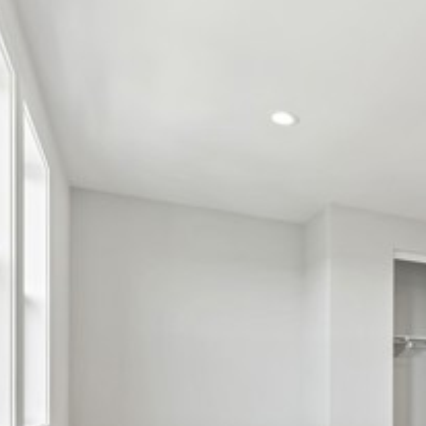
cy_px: 402
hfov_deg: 38.5
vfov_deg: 40.6
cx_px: 449
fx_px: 515
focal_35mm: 37
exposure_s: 1/30
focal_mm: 14
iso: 640
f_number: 6.3
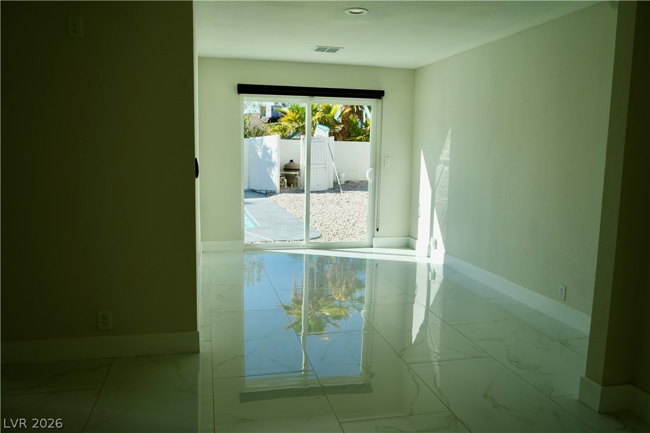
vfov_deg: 46.4
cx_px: 325
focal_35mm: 28
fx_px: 506
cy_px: 216
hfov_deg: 65.5
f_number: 4.5
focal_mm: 28
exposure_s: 1/320
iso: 100
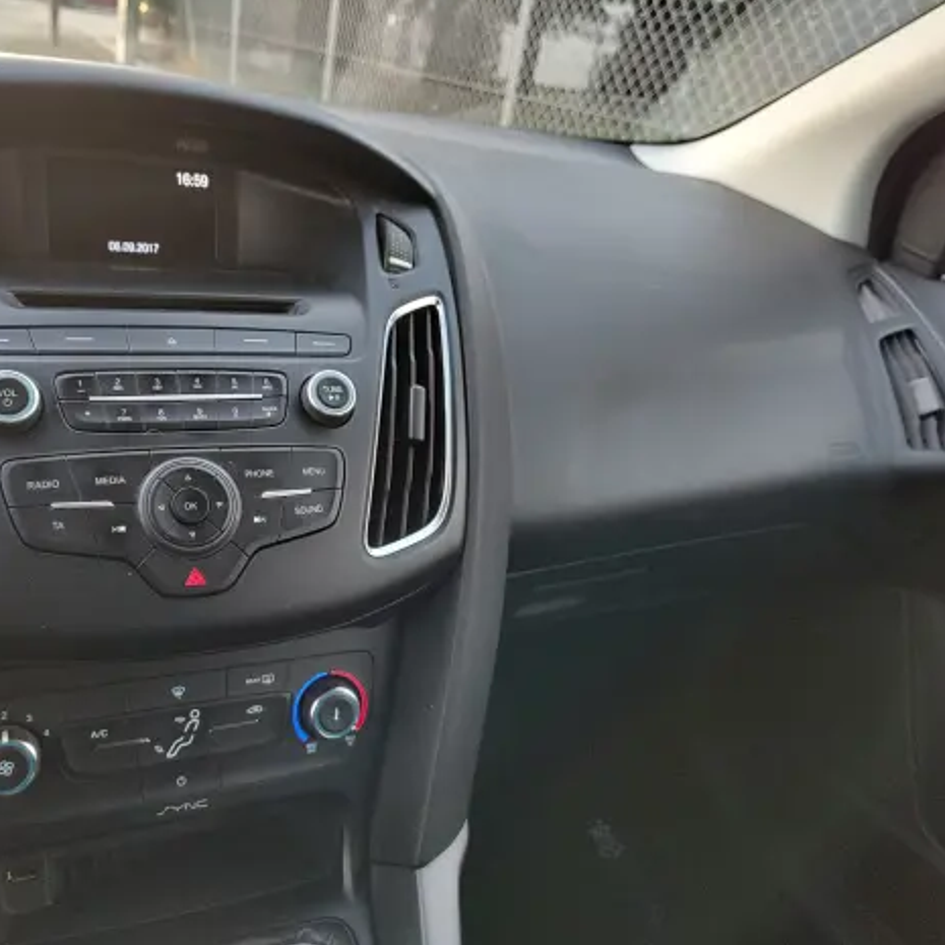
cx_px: 384
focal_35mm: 28
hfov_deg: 56.9
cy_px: 461
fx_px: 865
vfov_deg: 57.3
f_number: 1.8
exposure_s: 1/50
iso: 205
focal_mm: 5.56
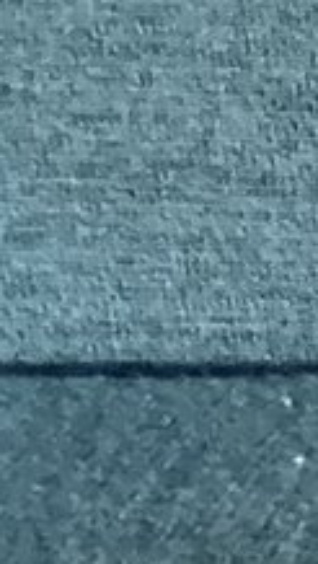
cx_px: 1578
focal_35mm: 234
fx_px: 3500
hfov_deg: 4.5
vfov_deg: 9.2
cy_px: 180
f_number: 2.4
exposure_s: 1/40
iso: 250
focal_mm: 3.3
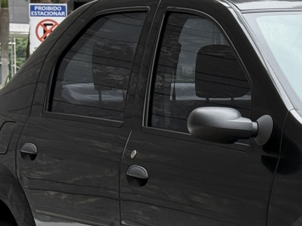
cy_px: 124
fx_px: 1614
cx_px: 428
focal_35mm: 185
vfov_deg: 8.0
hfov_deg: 10.4
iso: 64
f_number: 1.78
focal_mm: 6.76
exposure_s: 1/895
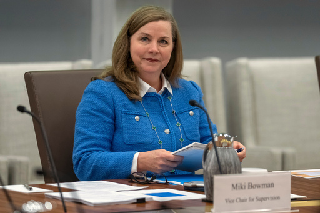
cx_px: 160
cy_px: 106
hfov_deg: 8.0
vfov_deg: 5.3
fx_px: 2301
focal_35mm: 259
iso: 2000
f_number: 2.8
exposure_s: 1/500
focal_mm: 173
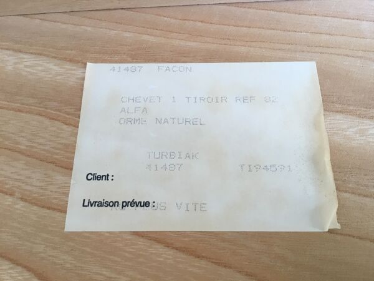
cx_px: 187
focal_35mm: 31
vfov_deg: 45.4
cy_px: 140
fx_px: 335
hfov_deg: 58.4
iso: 64
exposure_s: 1/33
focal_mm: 3.3
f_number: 2.4
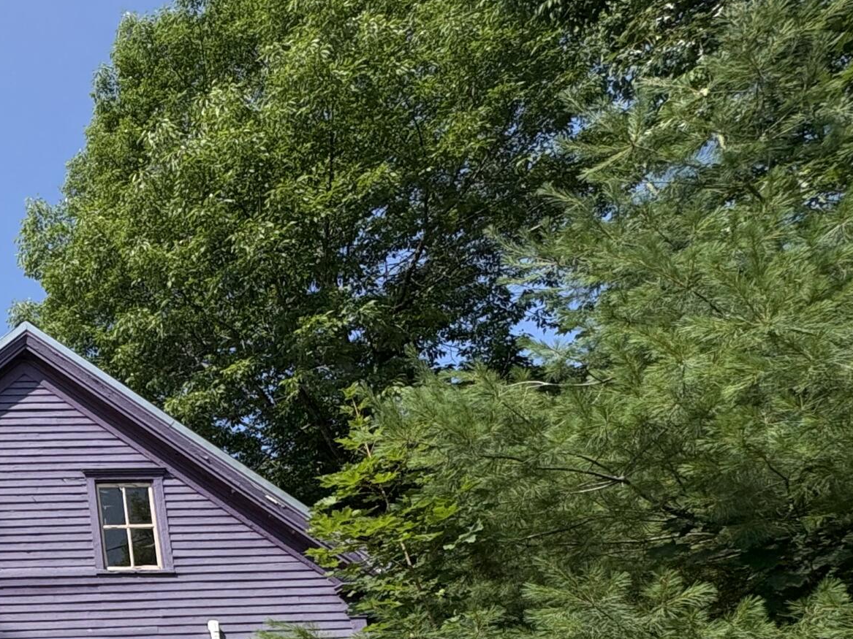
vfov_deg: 36.0
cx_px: -139
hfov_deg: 39.3
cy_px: 629
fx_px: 887
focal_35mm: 36
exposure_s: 1/1420
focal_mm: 2.22
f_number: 2.2
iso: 40
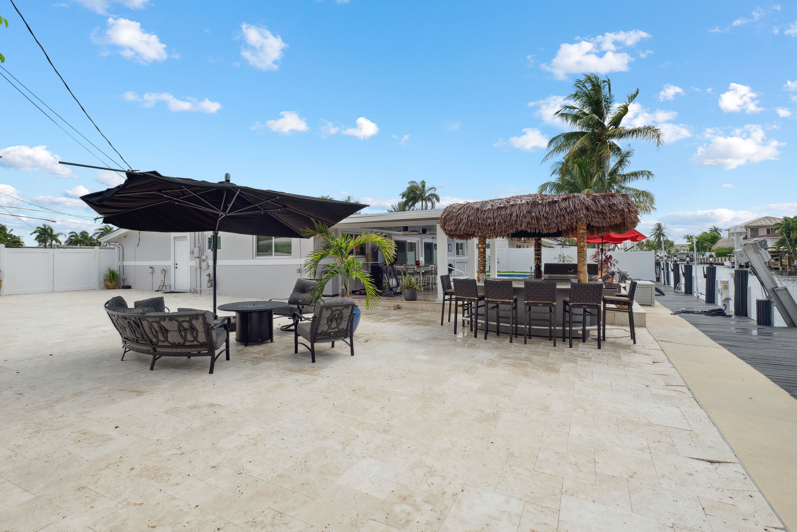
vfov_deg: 70.4
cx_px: 398
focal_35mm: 17
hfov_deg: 93.3
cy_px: 266
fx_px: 376
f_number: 7.1
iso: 250
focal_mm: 17
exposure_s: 1/400
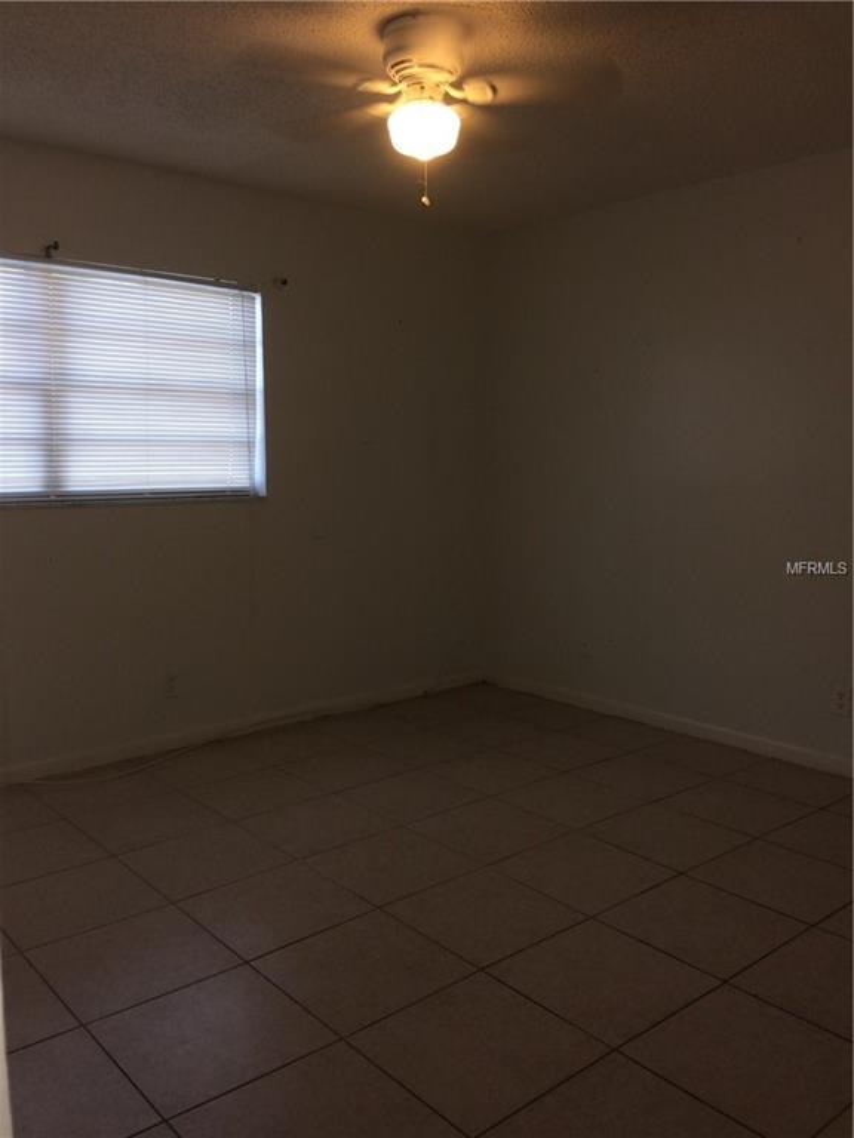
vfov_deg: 61.7
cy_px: 569
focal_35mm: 29
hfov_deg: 48.2
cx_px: 427
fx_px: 954
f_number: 2.2
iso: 32
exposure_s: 1/49
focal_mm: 4.15
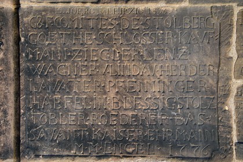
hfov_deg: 48.5
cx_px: 122
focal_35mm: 40
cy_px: 81
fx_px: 270
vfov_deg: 33.4
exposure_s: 1/30
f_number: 7.1
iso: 1600
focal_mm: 40
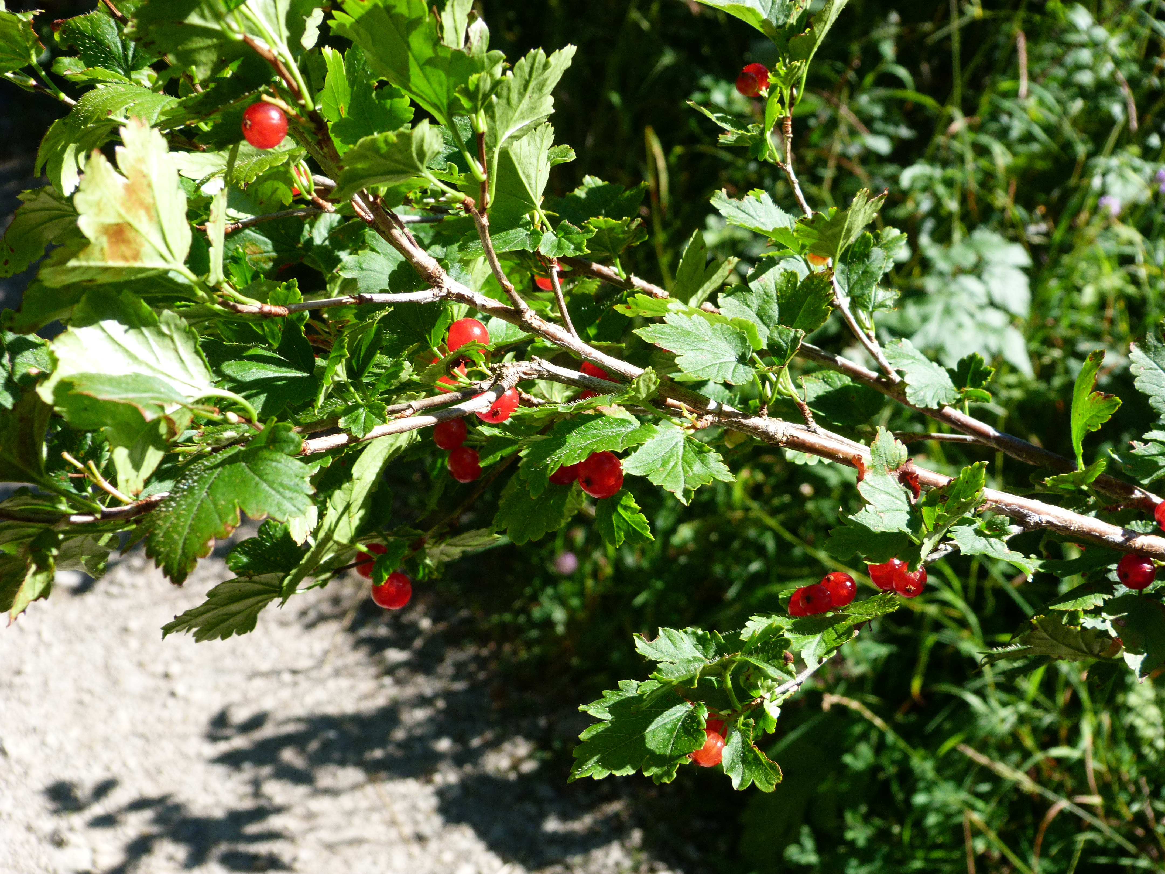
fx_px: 1750
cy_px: 437
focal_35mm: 52
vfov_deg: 28.0
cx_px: 582
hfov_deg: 36.8
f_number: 4
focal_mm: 9.4
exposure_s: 1/200
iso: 100
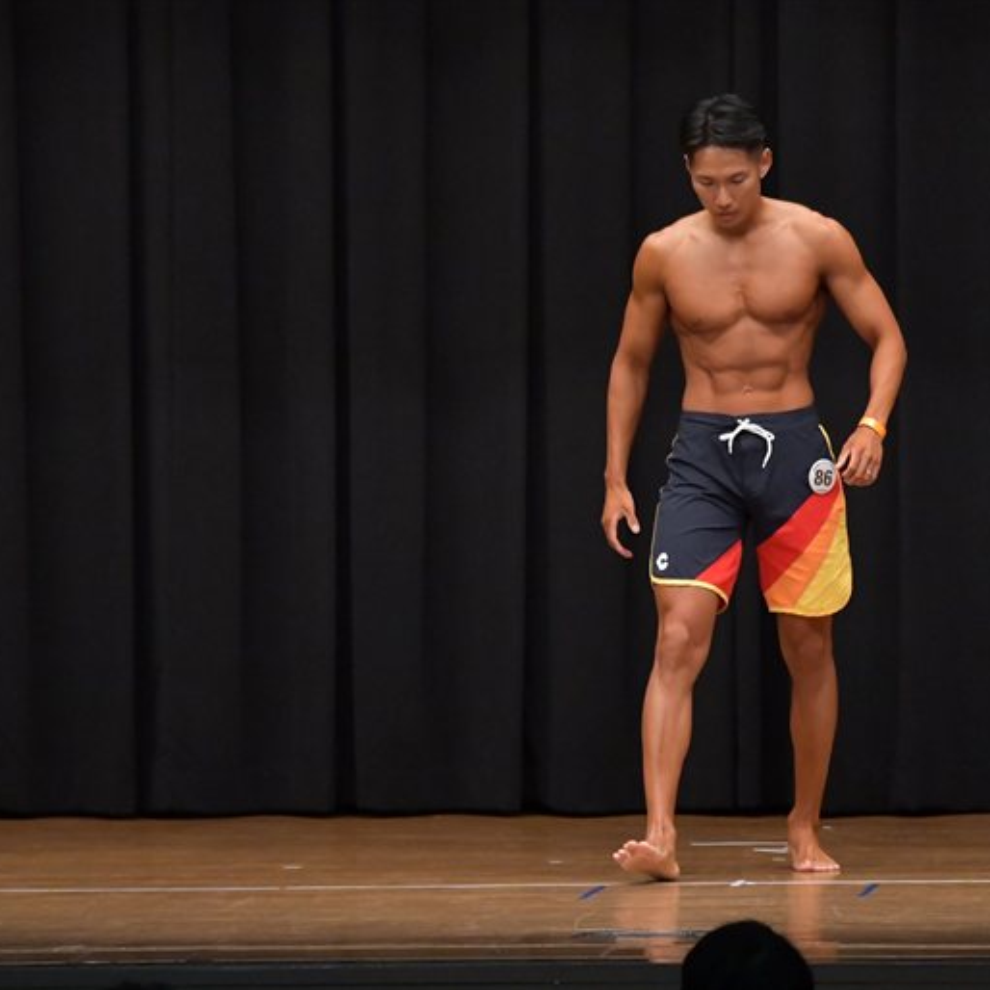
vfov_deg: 6.3
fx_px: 8995
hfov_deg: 6.3
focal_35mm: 278
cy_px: 495
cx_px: 671
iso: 6400
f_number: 5.6
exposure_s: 1/400
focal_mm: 145
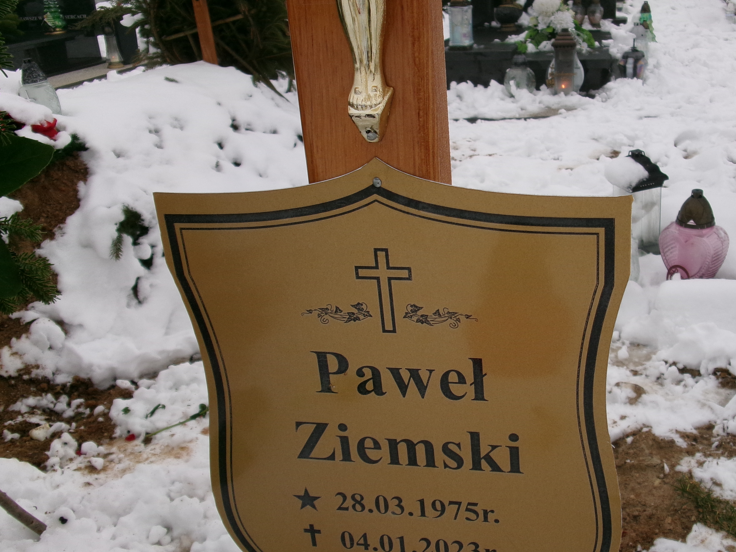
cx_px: 468
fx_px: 787
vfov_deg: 38.7
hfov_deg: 49.6
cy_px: 268
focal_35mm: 37
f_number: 3.9
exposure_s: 1/120
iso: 100
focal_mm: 5.1
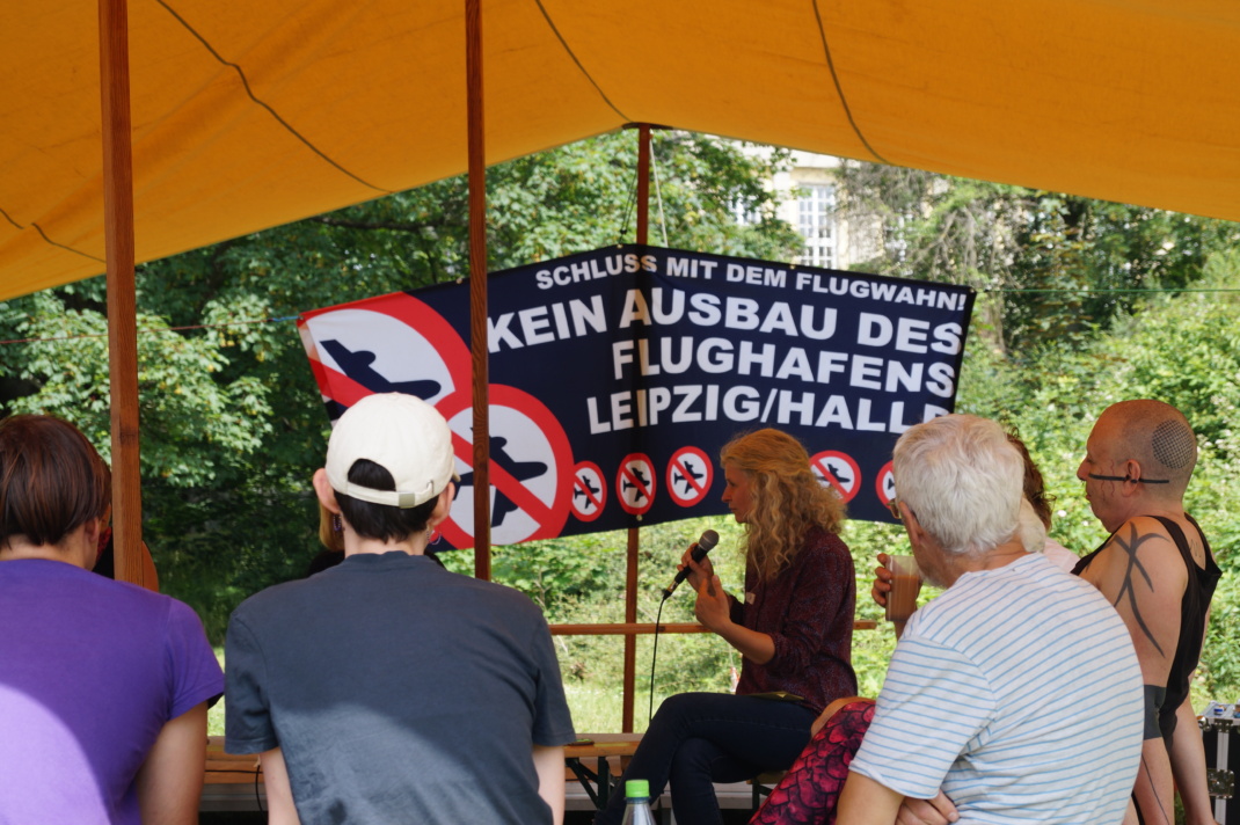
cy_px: 412
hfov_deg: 24.6
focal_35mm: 82
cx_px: 620
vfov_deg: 16.5
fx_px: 2840
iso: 100
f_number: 7.1
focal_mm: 55
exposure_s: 1/125
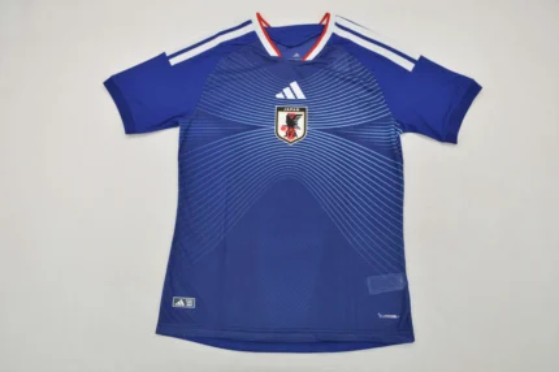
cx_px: 280
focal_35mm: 32
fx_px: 489
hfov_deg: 59.5
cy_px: 186
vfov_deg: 41.7
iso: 400
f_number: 7.1
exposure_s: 1/200
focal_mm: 21
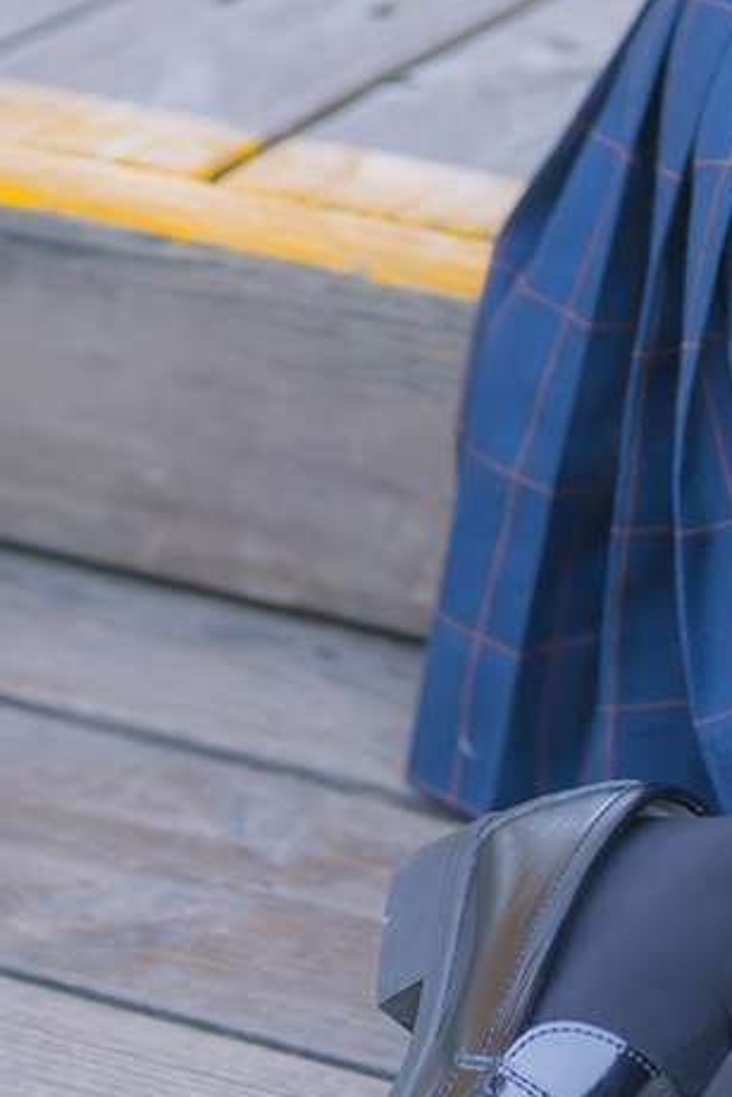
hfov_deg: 9.6
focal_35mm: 137
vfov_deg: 14.5
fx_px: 4175
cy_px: -241
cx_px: 1202
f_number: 2
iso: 100
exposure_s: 1/250
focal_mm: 35
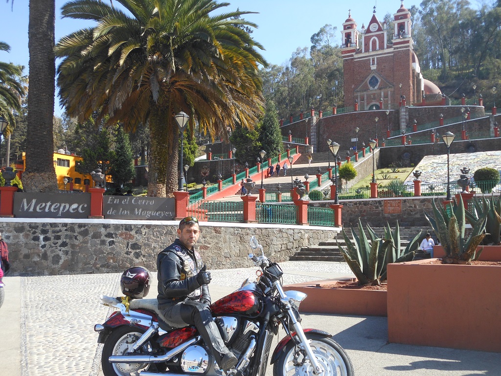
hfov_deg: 49.0
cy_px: 188
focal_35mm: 38
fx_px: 550
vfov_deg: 37.7
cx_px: 250
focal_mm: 6.8
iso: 80
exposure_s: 1/320
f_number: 3.6
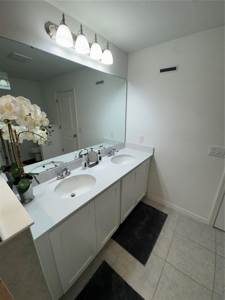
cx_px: 112
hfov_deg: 85.7
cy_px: 150
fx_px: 121
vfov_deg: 102.1
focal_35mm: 14
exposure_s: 1/120
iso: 80
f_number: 2.2
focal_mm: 2.22
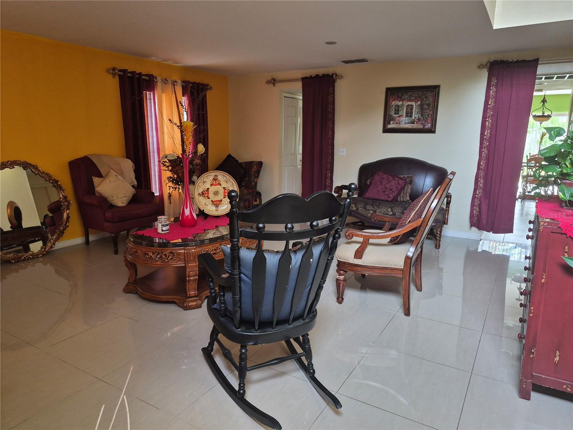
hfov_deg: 73.9
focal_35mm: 23
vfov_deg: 58.9
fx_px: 381
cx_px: 286
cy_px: 215
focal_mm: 5.4
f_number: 1.8
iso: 320
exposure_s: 1/120
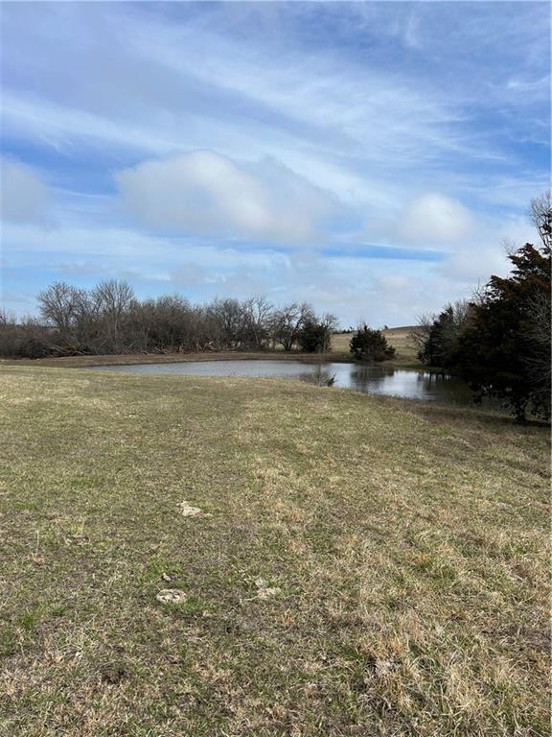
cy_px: 368
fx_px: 553
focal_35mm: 26
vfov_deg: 67.3
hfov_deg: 53.1
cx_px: 276
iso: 50
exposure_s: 1/5319
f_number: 1.5
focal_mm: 5.7
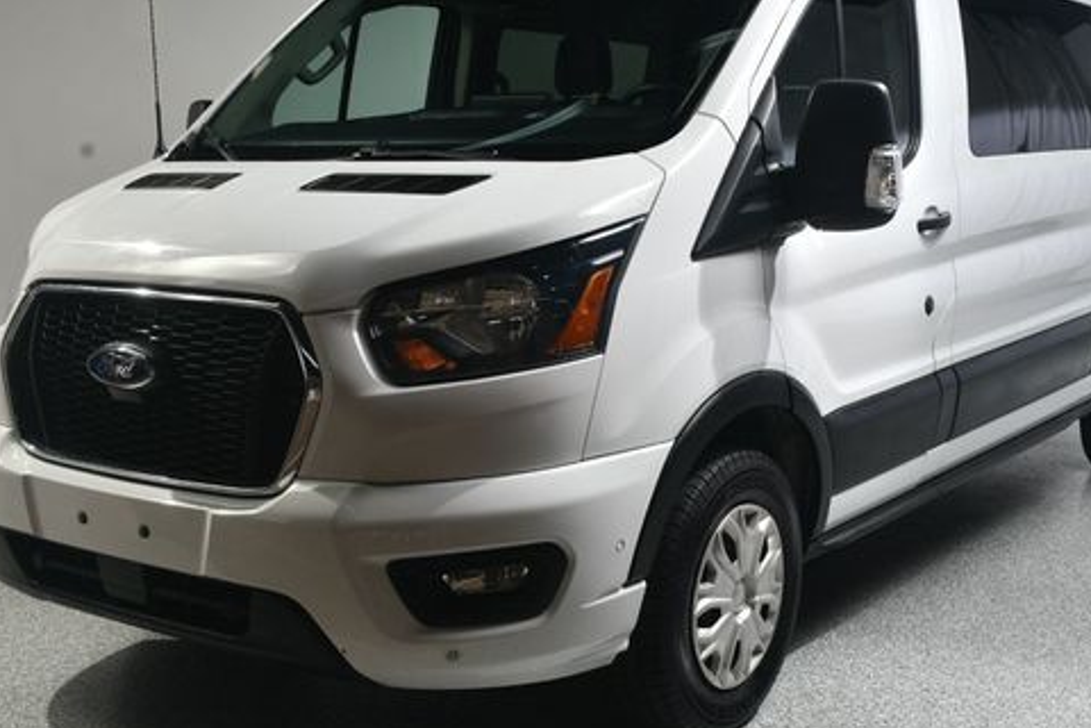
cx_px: 591
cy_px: 371
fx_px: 1455
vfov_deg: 28.1
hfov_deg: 41.1
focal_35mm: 48
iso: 100
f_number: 13
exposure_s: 1/160
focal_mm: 24
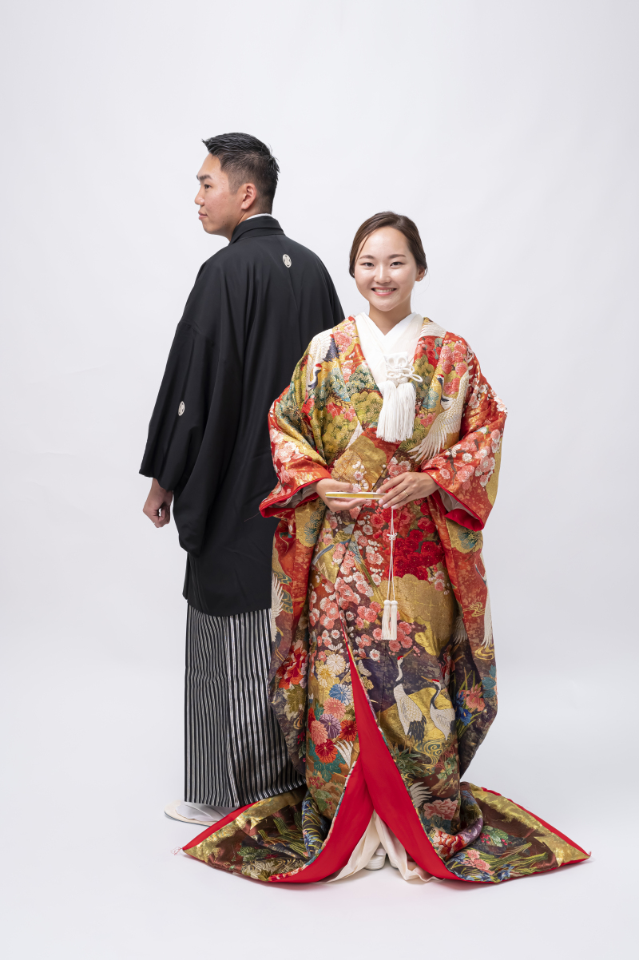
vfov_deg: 41.9
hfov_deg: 28.6
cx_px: 320
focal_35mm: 47
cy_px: 480
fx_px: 1253
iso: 800
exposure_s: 1/125
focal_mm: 47
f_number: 5.6
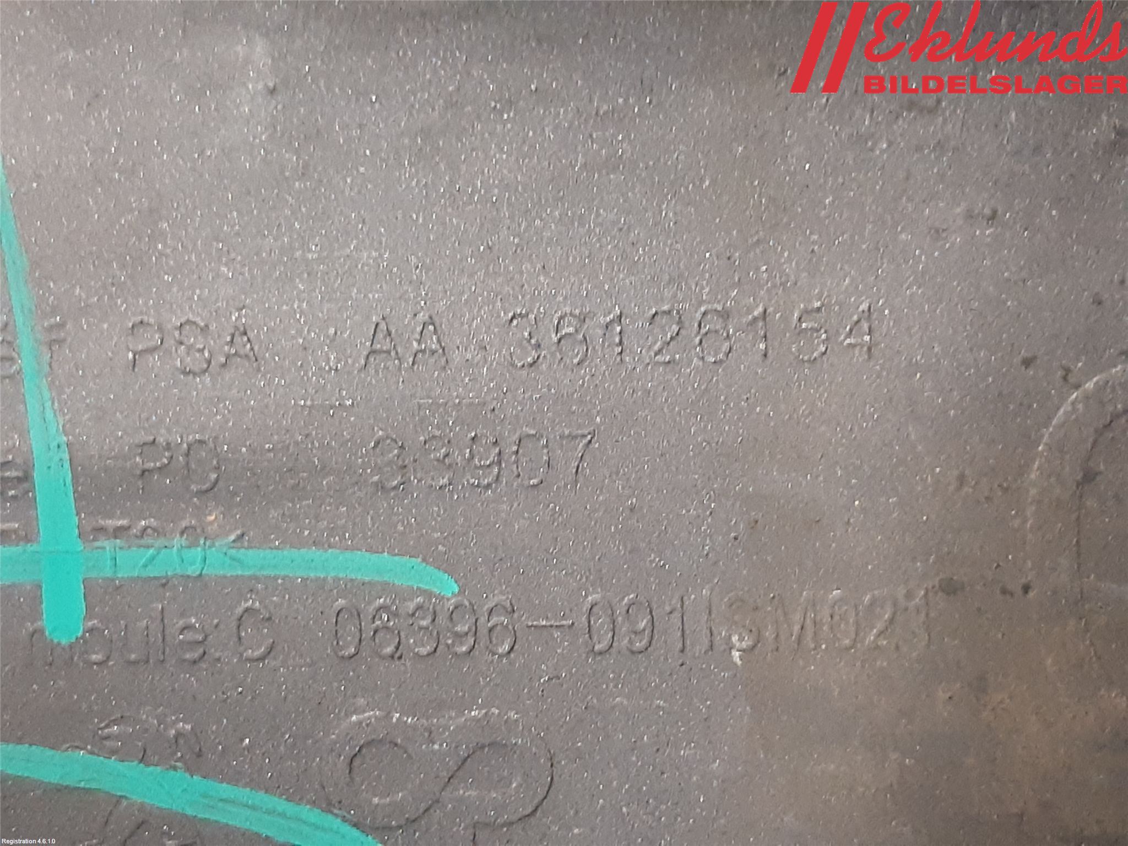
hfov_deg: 67.3
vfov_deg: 53.1
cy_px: 423
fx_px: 847
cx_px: 564
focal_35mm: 26
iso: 320
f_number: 1.7
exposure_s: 1/25
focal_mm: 3.93
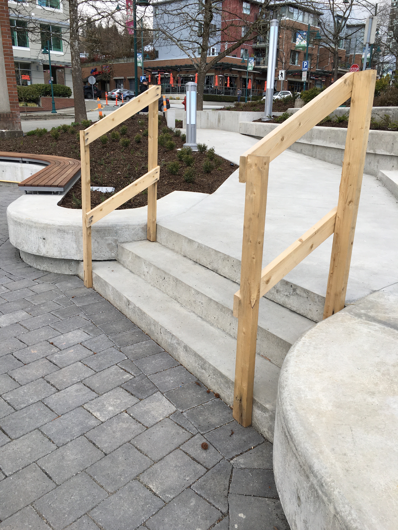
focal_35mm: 29
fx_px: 445
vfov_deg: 61.7
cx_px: 199
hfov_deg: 48.2
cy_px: 265
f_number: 2.2
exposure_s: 1/458
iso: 25
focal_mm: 4.15
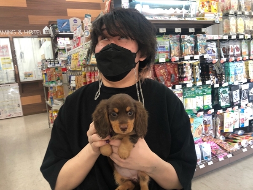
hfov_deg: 63.4
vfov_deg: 49.7
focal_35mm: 28
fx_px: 205
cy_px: 95
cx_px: 126
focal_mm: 3.99
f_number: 1.8
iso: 40
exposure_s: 1/20
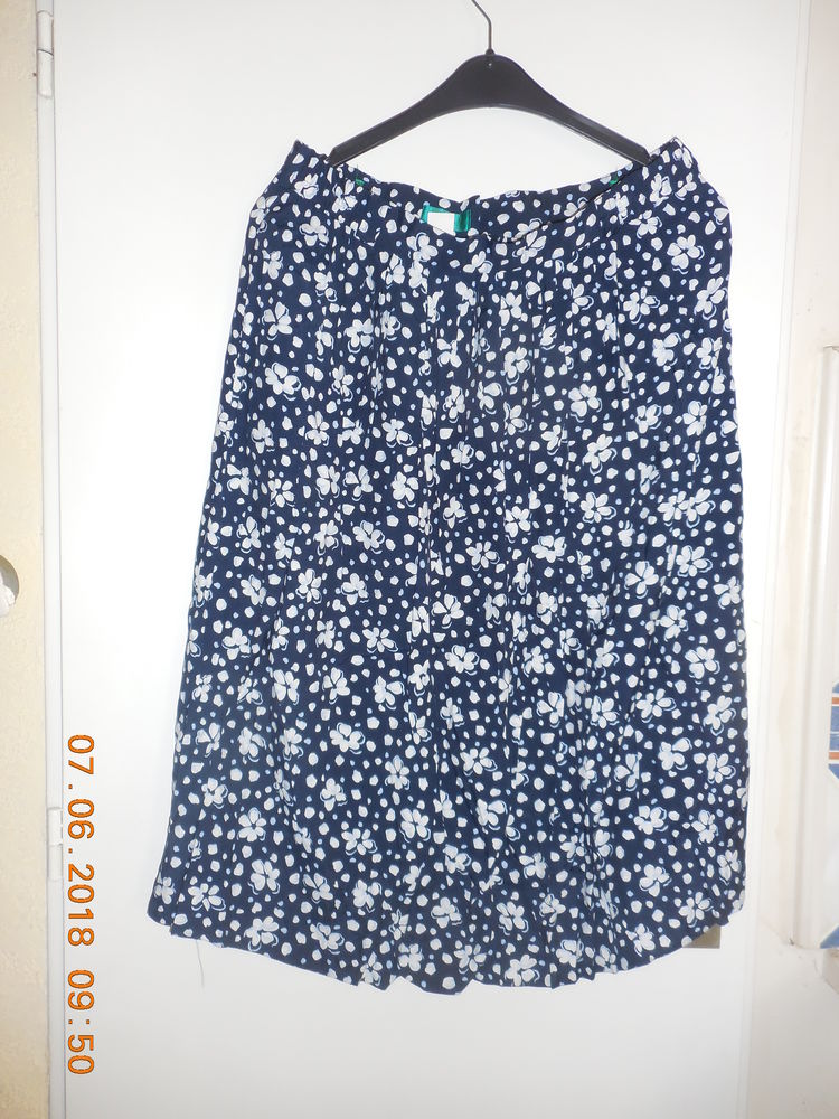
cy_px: 560
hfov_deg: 54.9
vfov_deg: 69.4
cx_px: 420
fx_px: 808
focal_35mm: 25
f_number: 3.7
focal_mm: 4.5
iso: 200
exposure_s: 1/25
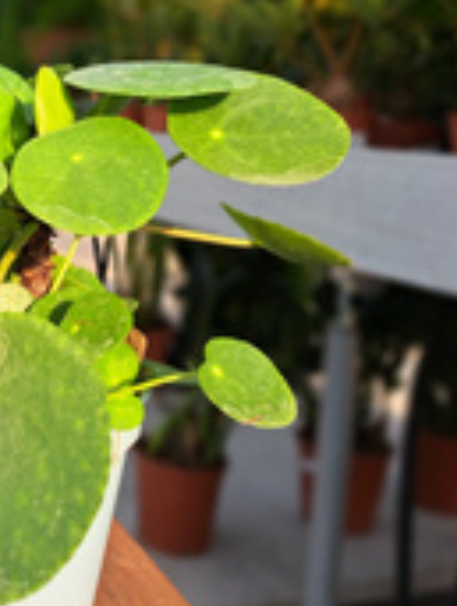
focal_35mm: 49
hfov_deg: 28.6
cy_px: 138
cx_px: 48
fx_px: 859
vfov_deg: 37.7
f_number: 1.8
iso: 50
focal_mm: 5.23
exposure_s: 1/218
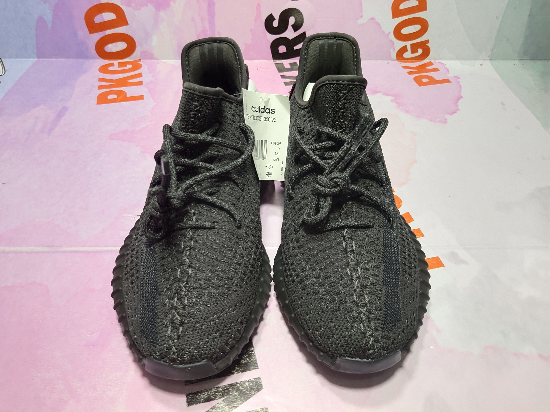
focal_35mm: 30
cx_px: 275
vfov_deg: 46.8
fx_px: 477
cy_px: 206
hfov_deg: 60.0
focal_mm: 4.35
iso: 50
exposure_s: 1/1319
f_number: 1.79
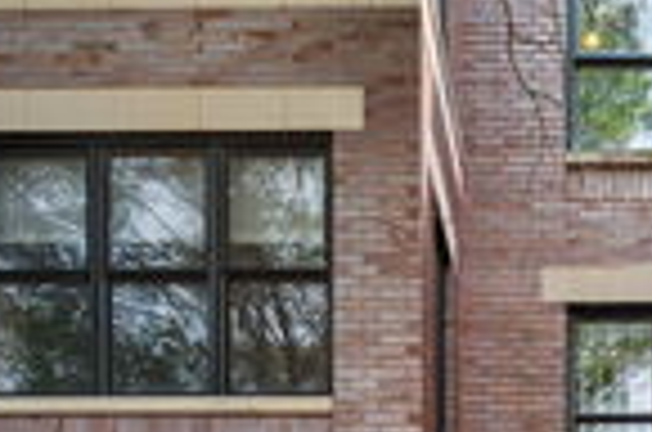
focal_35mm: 63
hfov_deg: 29.8
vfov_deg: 21.1
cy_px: 380
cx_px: 652
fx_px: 1138
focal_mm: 19
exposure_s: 1/50
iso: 400
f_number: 8
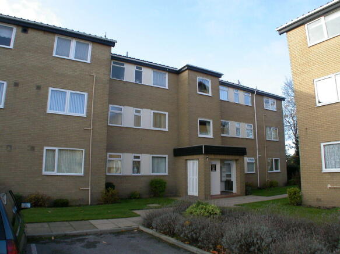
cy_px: 127
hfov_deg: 49.0
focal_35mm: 38
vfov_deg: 37.7
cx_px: 170
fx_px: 373
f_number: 4.7
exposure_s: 1/153
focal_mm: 7.85
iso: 100
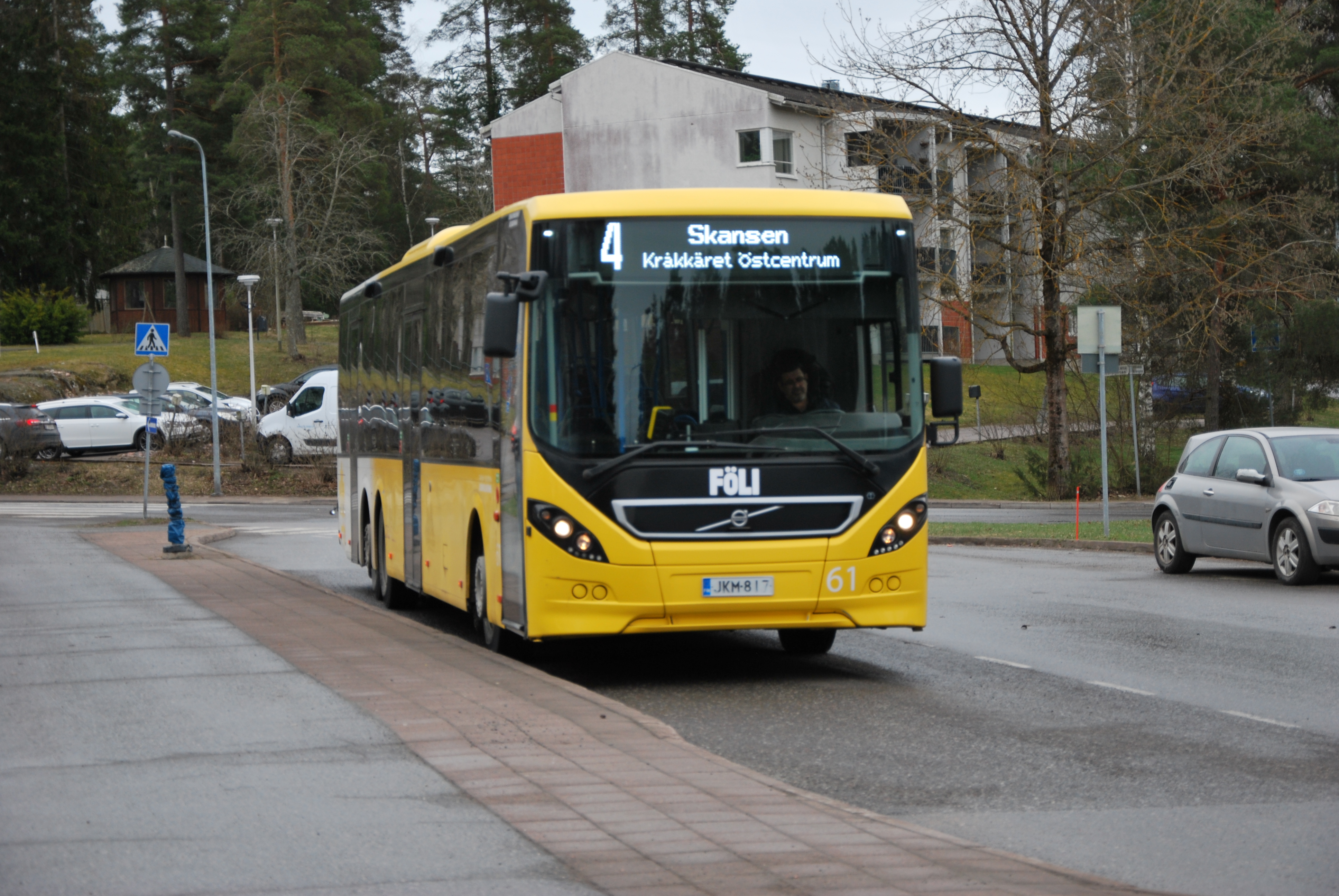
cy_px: 448
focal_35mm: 87
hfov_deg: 23.4
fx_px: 3240
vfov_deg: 15.8
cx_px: 670
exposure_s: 1/160
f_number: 5.3
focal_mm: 58
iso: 200
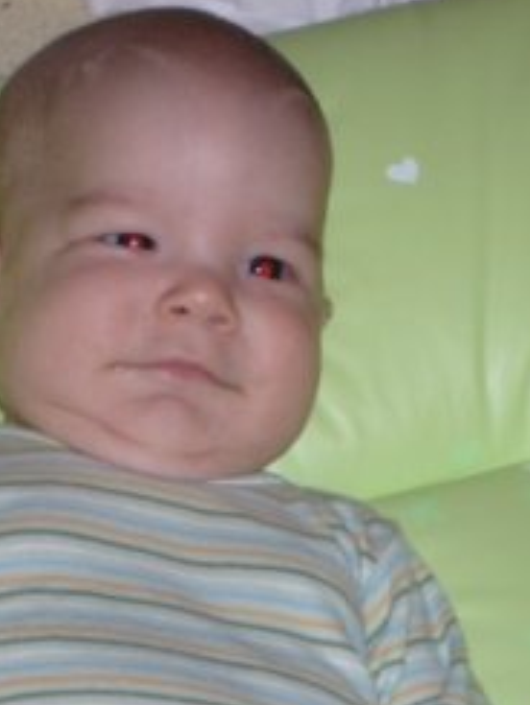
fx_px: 4365
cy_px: 676
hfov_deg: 6.9
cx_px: 194
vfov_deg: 9.2
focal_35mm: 214
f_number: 5
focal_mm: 17.4
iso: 100
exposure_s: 1/60
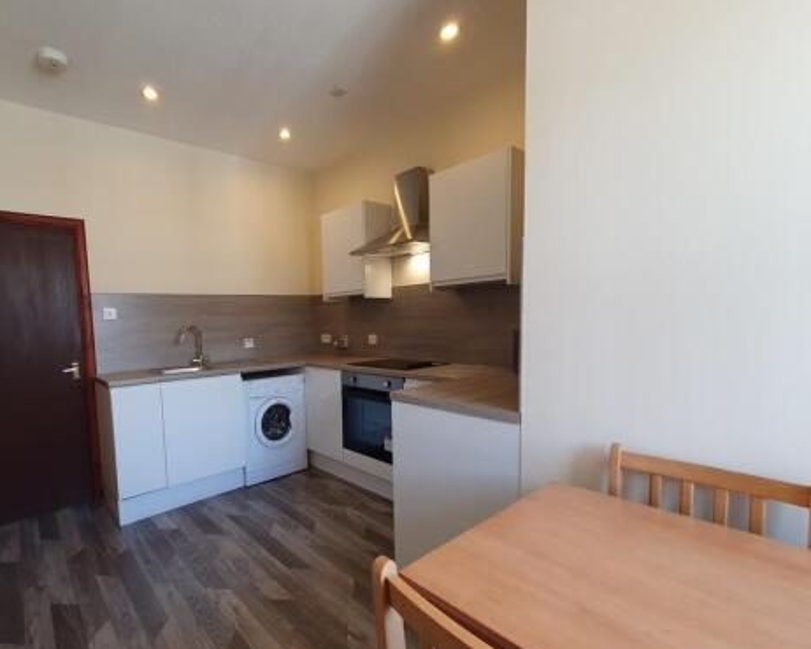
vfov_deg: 80.2
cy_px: 353
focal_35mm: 16
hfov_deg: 91.5
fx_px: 384
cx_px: 312
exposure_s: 1/50
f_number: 2.2
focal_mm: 1.8
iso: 100
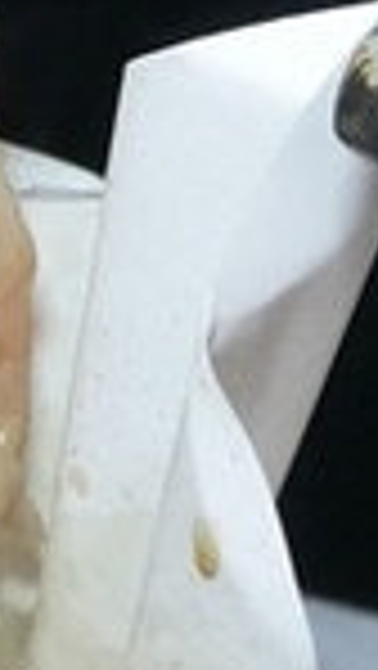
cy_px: -115
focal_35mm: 269
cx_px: 81
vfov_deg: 7.9
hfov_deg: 4.5
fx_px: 4785
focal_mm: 22
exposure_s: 1/80
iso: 3200
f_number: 4.8
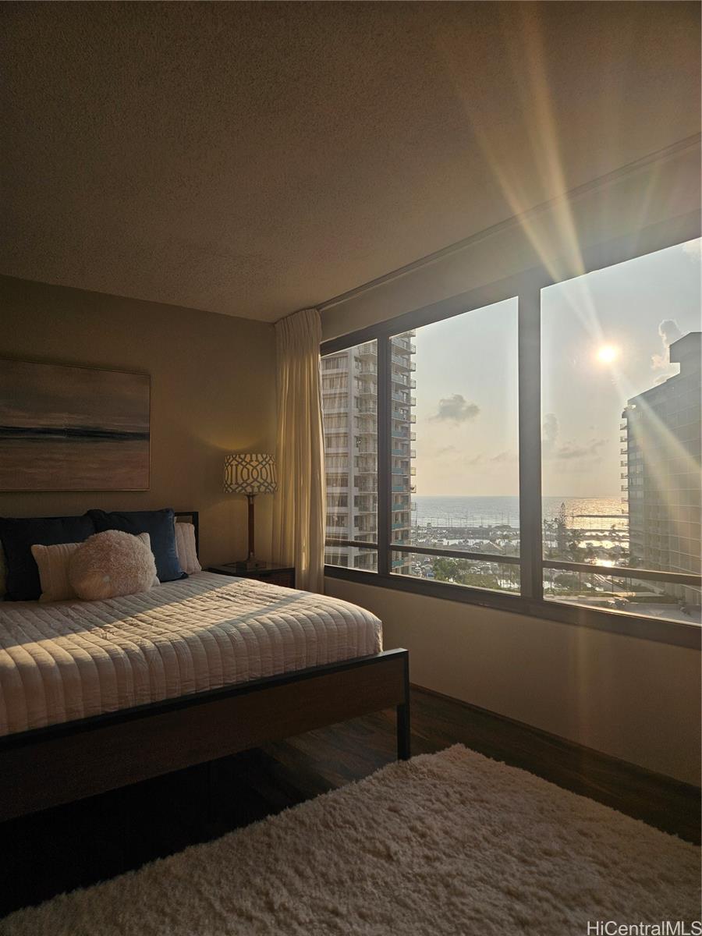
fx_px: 622
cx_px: 351
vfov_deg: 73.9
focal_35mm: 23
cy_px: 468
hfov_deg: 58.9
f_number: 1.8
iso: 32
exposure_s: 1/1704
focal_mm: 5.4
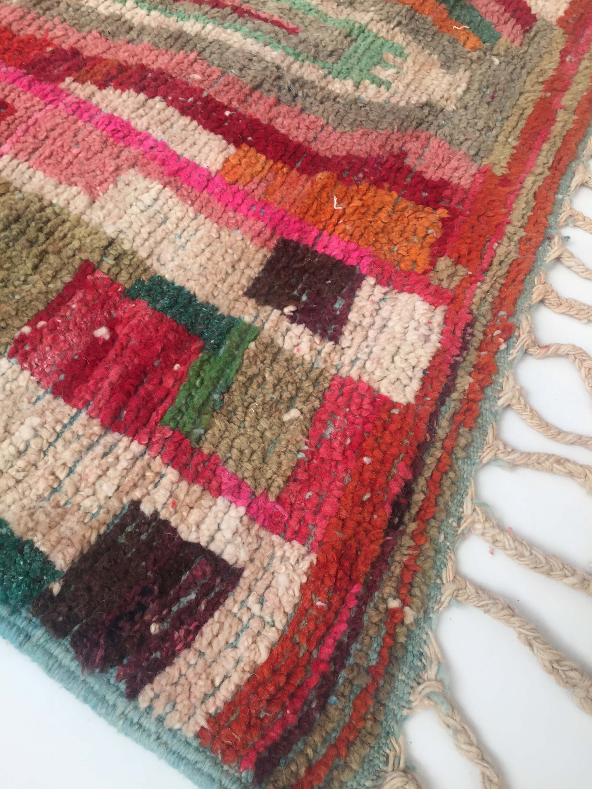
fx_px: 661
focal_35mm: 29
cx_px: 296
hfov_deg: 48.2
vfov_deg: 61.7
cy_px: 394
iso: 32
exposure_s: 1/50
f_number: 2.2
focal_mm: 4.15
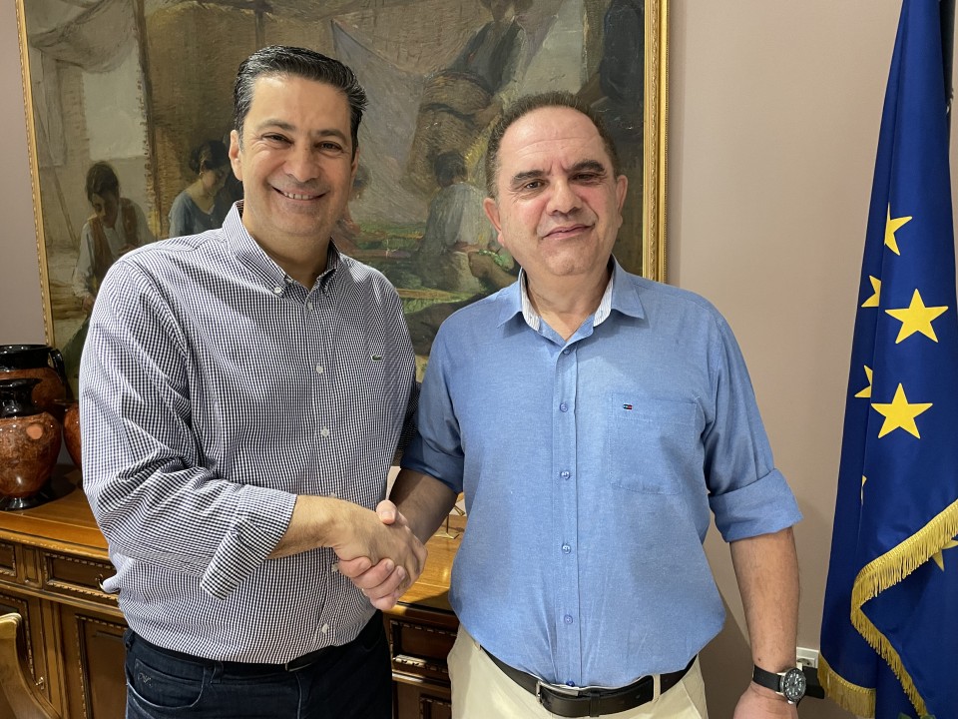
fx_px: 720
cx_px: 479
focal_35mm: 26
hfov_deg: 67.3
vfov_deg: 53.1
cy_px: 360
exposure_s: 1/41
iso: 400
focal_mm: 4.2
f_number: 1.6
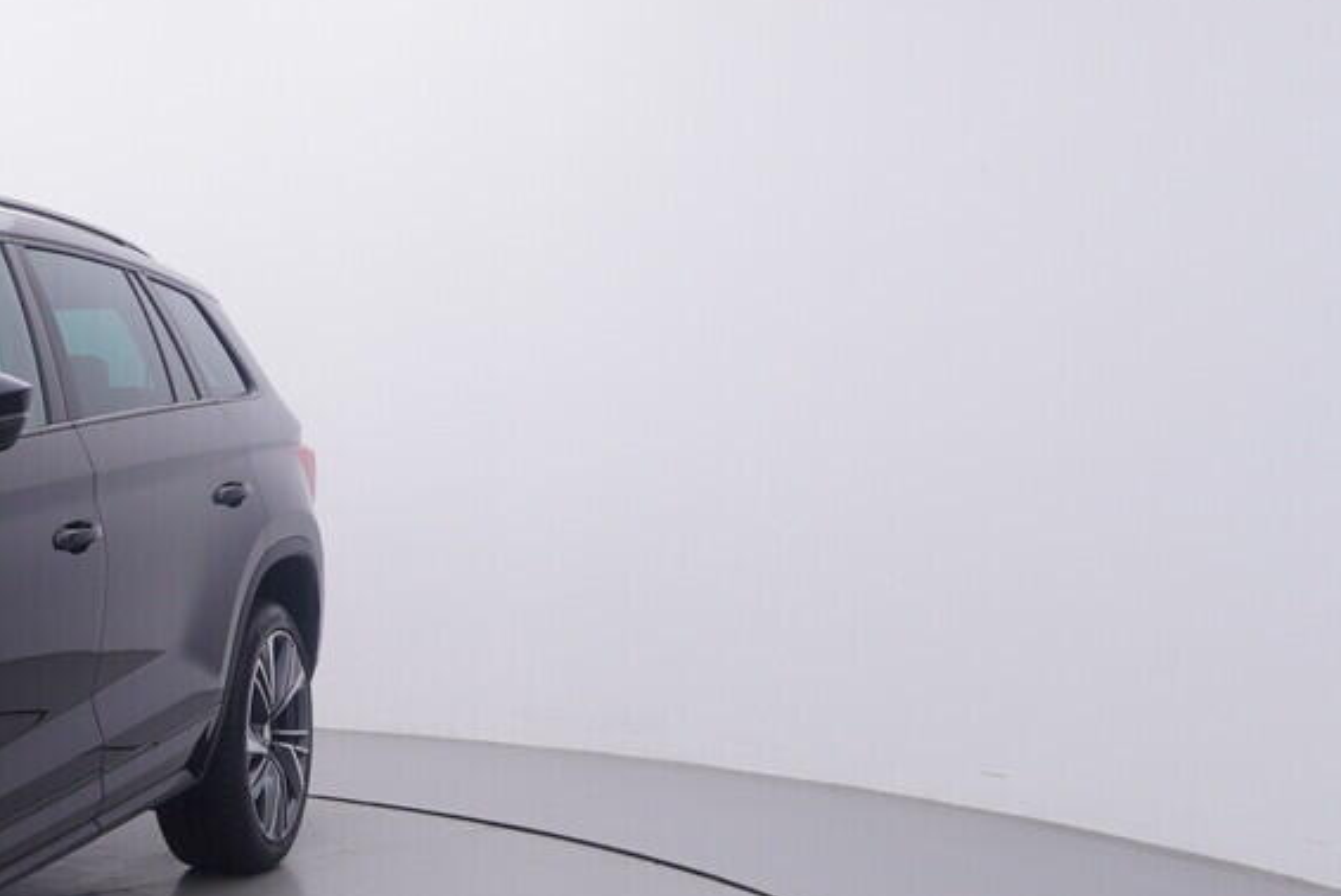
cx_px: -270
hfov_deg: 29.8
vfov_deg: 23.5
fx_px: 2134
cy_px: 668
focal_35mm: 57
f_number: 5
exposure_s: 1/80
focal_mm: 15
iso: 200
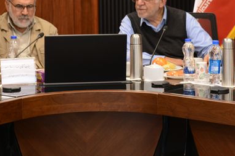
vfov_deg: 9.0
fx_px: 986
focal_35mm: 151
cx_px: 137
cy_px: -44
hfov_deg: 13.6
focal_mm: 48
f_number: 3.5
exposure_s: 1/125
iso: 1000
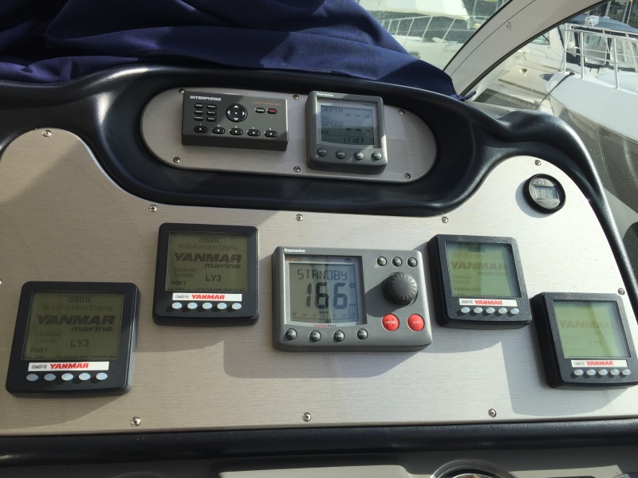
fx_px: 534
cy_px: 239
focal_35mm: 29
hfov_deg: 61.7
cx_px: 319
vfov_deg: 48.2
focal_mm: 4.15
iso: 32
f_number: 2.2
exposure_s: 1/1364
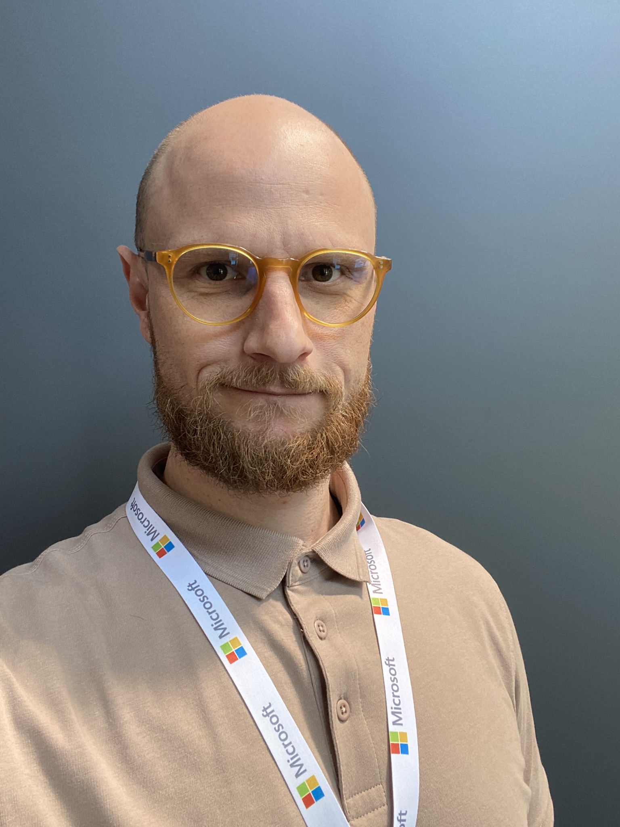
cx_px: 310
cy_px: 414
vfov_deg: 60.0
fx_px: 716
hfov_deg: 46.8
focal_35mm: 30
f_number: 2.2
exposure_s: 1/50
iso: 80
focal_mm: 2.71
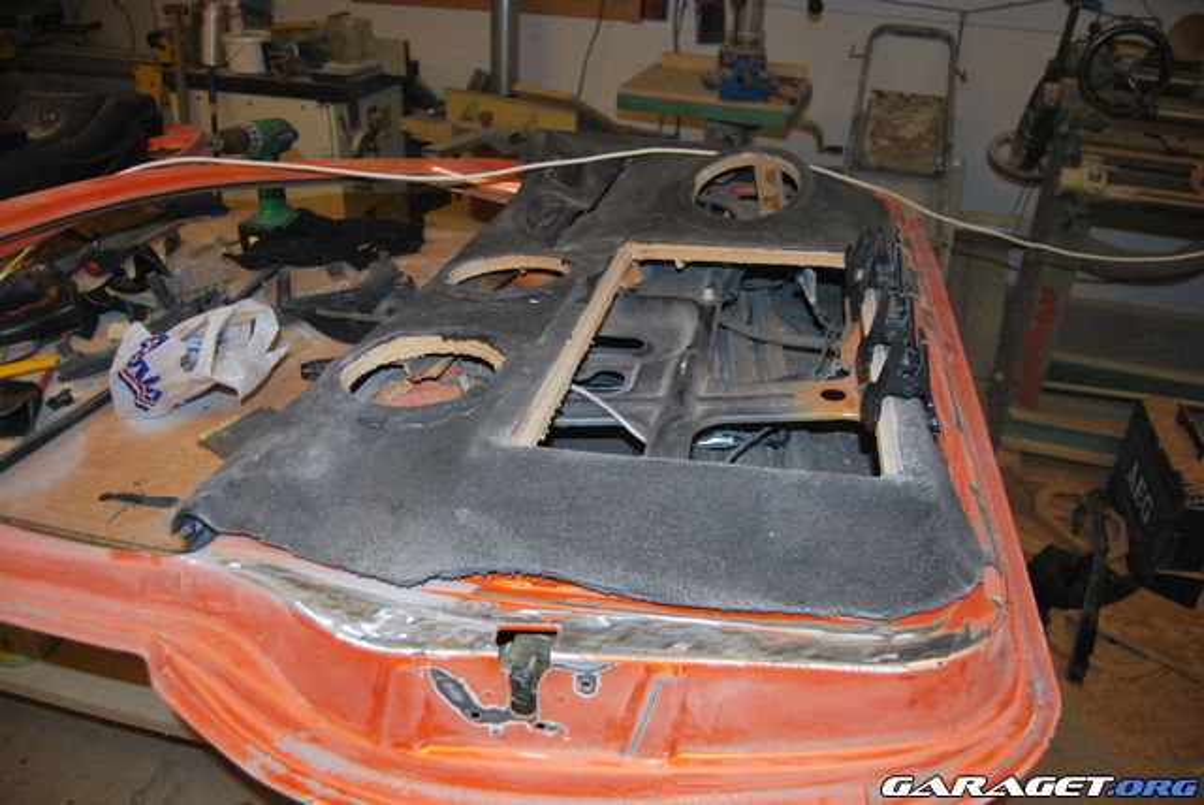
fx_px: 904
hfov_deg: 67.3
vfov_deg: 48.0
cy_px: 402
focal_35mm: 27
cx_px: 602
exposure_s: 1/60
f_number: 3.5
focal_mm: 18
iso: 200
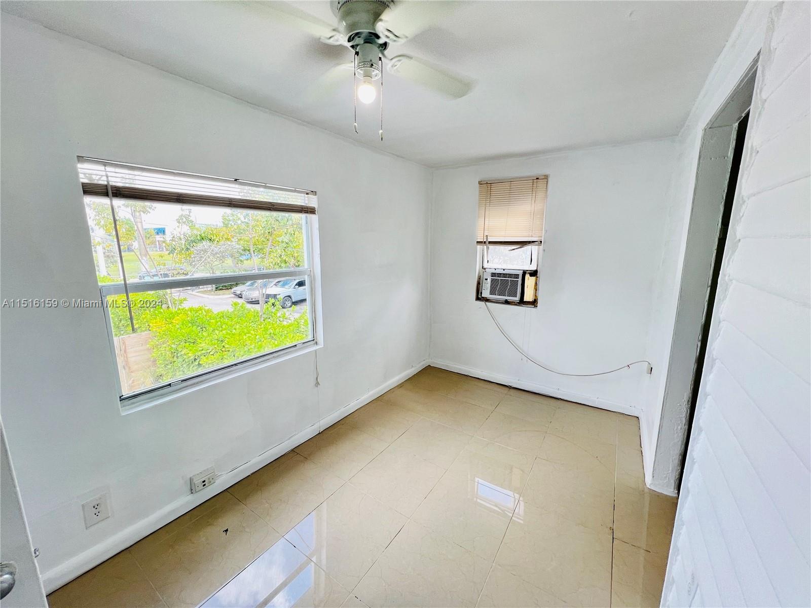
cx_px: 406
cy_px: 304
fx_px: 305
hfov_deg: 106.2
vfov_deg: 89.9
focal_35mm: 13
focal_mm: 1.57
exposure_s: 1/120
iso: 64
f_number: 1.8
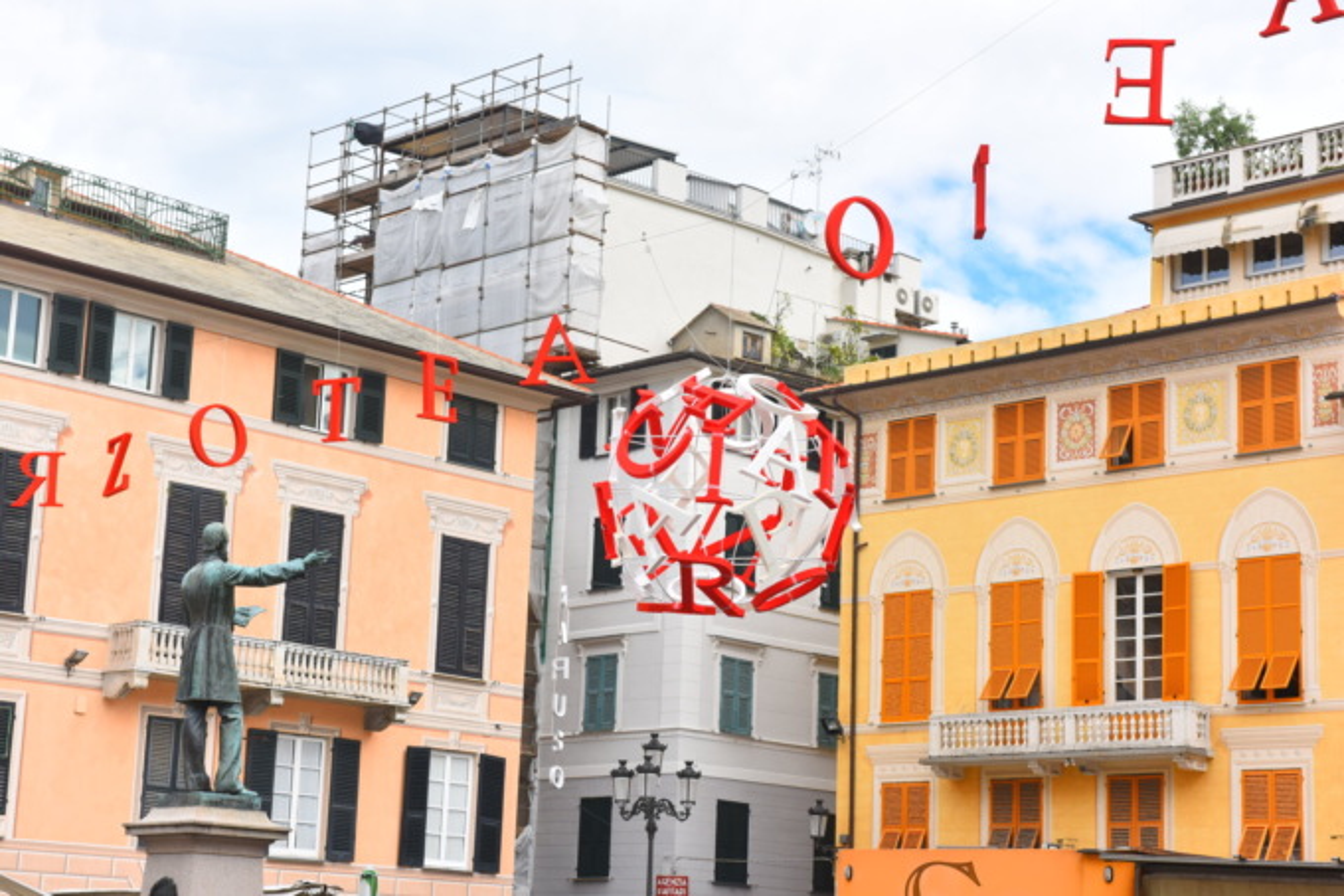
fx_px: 2613
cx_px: 672
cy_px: 448
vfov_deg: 19.4
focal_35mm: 70
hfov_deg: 28.8
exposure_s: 1/1000
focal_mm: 70
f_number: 10
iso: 800
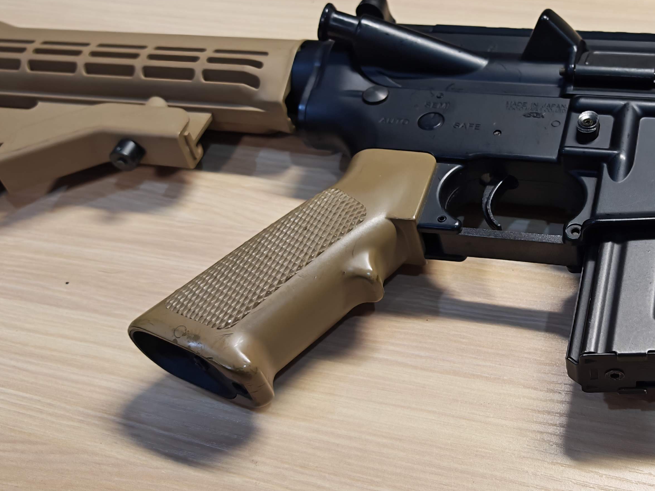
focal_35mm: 42
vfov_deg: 34.2
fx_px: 795
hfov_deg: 43.2
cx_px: 501
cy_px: 193
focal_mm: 6.83
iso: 125
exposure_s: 1/100
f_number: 2
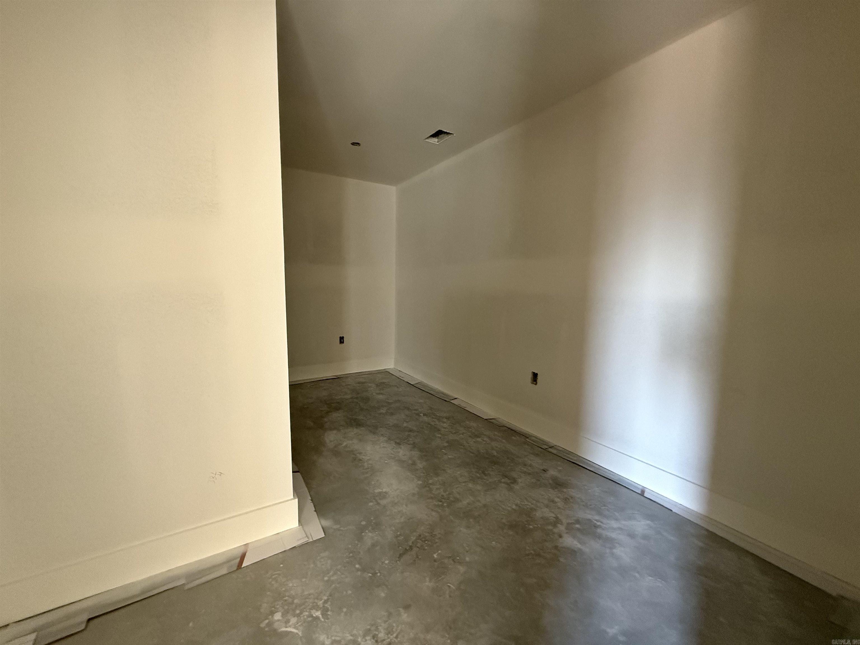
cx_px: 430
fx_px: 348
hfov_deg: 102.1
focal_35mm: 14
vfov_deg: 85.7
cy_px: 322
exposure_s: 1/60
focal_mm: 2.22
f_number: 2.2
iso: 1000
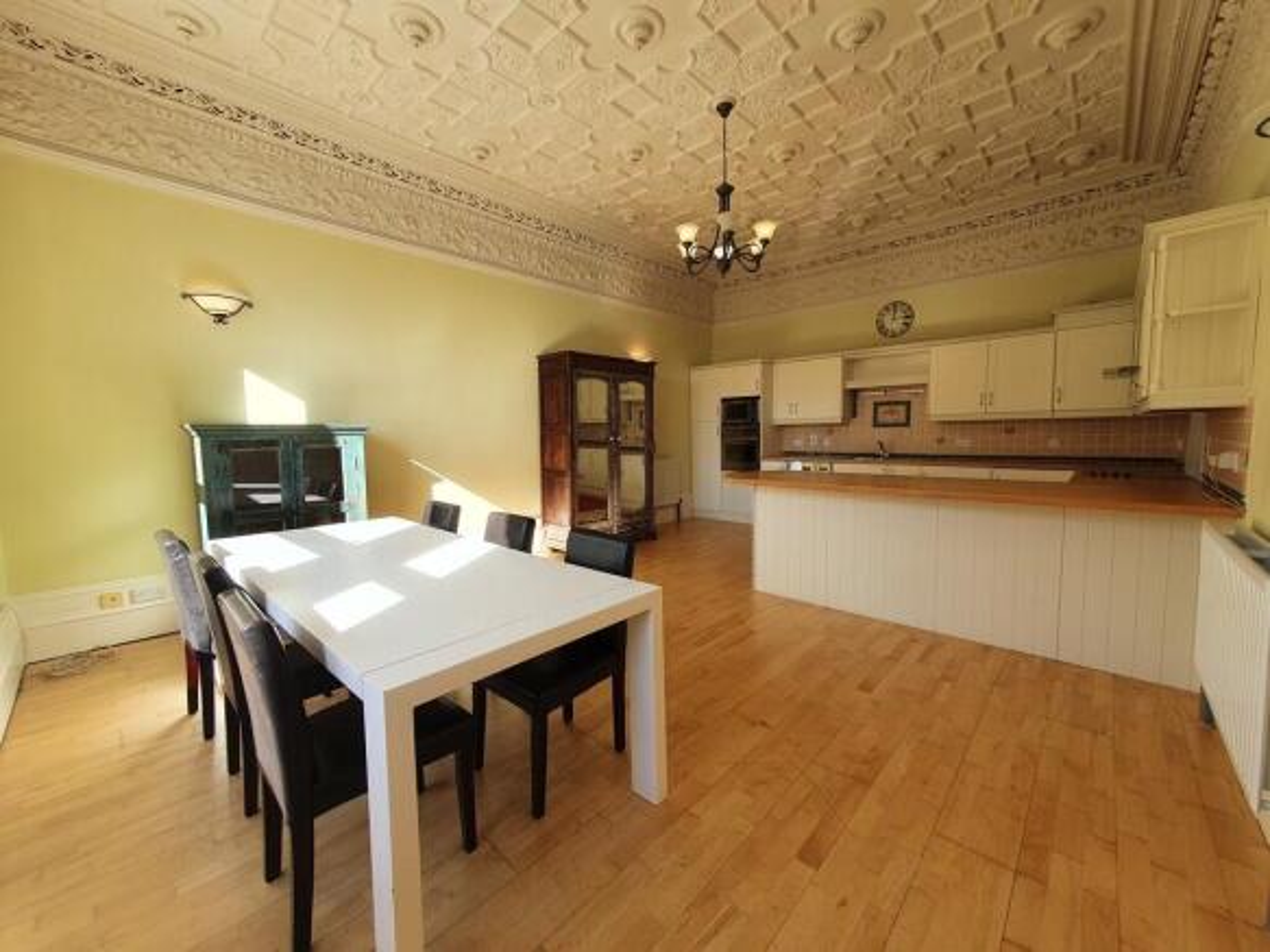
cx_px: 635
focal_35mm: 13
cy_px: 476
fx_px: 477
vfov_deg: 89.9
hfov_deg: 106.2
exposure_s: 1/100
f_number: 2.2
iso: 50
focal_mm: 1.8
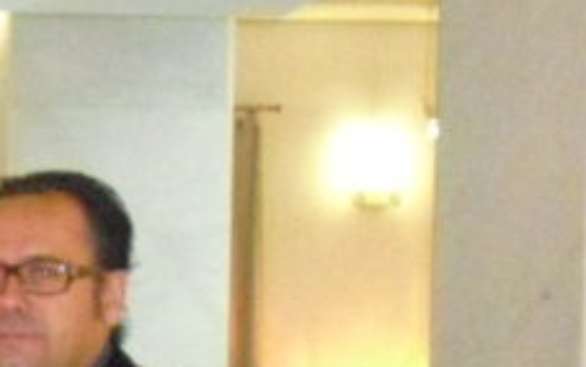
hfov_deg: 9.8
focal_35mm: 197
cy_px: 796
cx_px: -643
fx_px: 3147
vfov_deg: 6.4
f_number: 3.4
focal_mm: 7.7
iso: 1600
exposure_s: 1/60
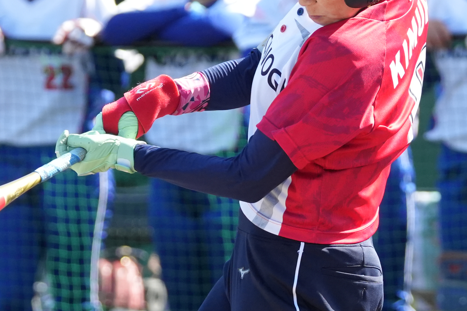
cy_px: 119
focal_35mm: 809
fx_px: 10490
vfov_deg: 1.7
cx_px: 339
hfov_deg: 2.5
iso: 2500
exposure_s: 1/3200
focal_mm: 241.8
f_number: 5.6
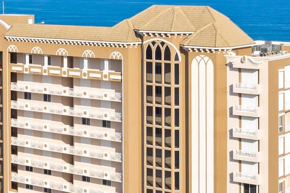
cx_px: 19
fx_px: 797
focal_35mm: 99
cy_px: 154
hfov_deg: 20.1
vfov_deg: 13.7
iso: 100
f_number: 5.6
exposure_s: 1/80
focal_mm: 10.26
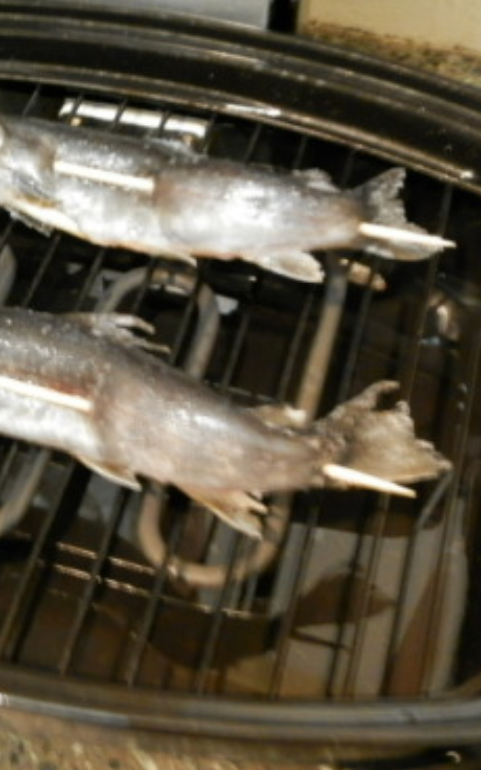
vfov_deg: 41.1
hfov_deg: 25.5
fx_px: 1028
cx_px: 48
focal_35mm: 49
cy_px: 390
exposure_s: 1/2
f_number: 3.3
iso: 500
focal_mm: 6.1
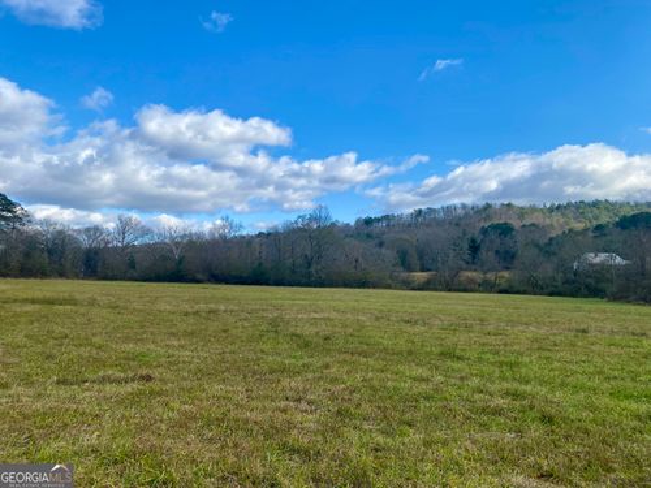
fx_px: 489
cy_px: 244
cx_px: 326
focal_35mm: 26
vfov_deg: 53.1
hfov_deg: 67.3
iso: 32
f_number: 1.8
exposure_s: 1/2358
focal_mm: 4.25
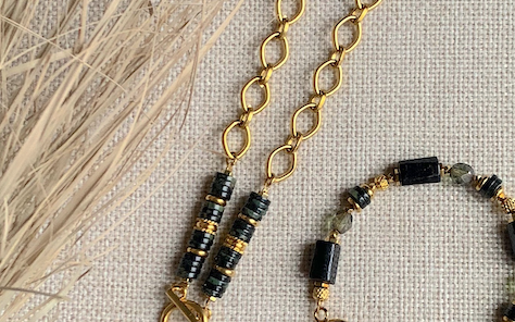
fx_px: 491
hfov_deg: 54.9
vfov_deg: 35.4
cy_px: 244
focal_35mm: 35
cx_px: 311
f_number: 1.8
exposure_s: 1/103
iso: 100
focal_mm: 4.25
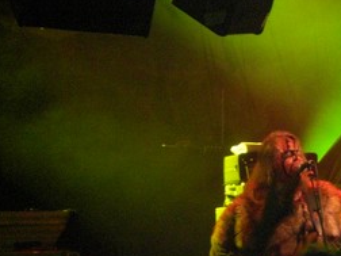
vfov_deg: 8.2
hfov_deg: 11.0
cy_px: 142
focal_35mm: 180
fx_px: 1773
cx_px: 256
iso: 800
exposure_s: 1/8
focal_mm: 18.9
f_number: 5.9
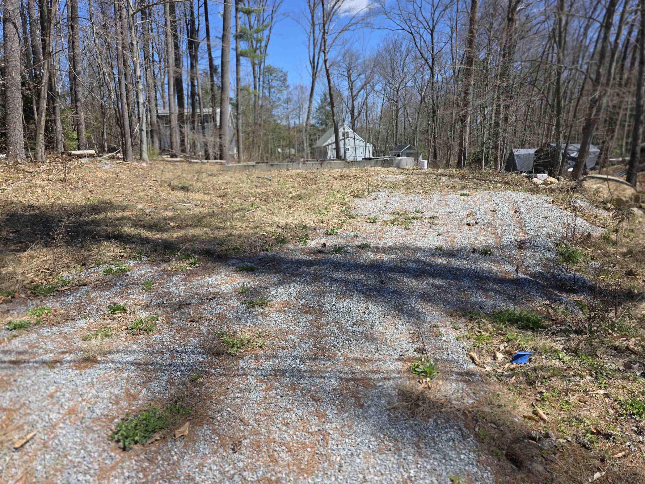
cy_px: 242
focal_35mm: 23
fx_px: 429
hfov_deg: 73.9
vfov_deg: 58.9
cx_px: 322
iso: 80
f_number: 1.7
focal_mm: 6.3
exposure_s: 1/4434
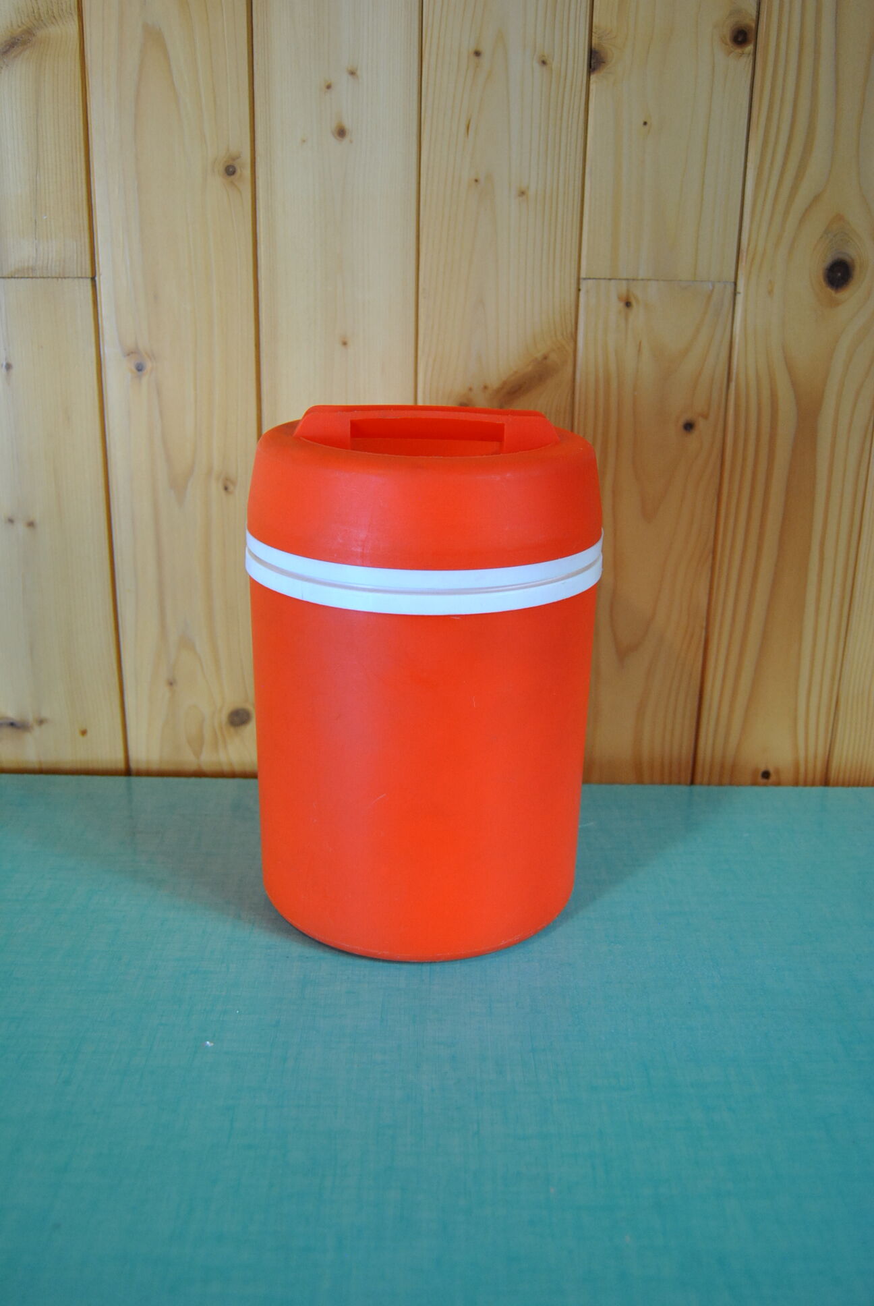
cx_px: 437
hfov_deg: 40.1
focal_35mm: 33
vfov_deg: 57.2
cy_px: 653
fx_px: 1198
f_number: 3.5
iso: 450
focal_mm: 22
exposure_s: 1/30
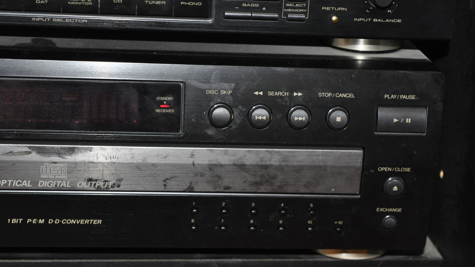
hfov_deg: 24.6
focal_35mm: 87
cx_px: 238
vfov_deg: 14.0
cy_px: 149
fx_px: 1090
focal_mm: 55
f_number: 6.3
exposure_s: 1/80
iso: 800
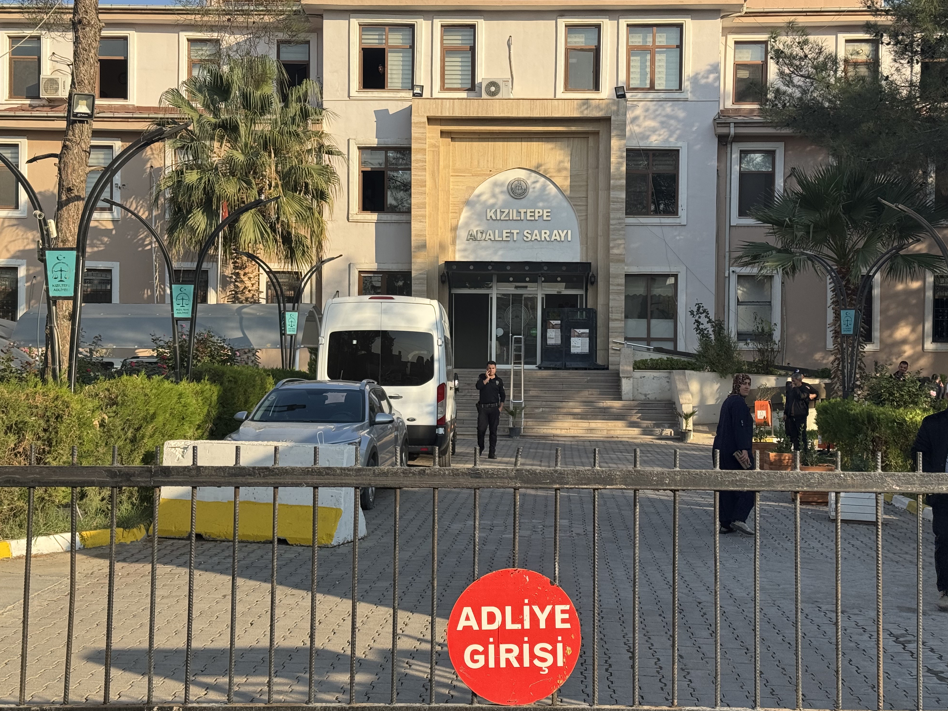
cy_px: 355
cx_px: 471
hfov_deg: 38.9
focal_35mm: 49
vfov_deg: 29.7
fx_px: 1342
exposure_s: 1/2833
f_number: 1.78
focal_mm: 6.76
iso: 64
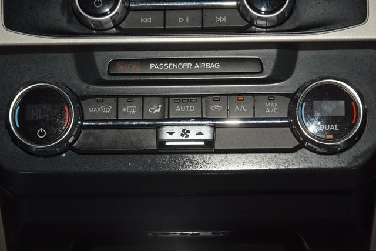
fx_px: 1097
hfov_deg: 19.5
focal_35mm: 105
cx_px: 188
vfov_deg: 13.0
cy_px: 126
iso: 100
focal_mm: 70
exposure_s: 1/125
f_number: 8
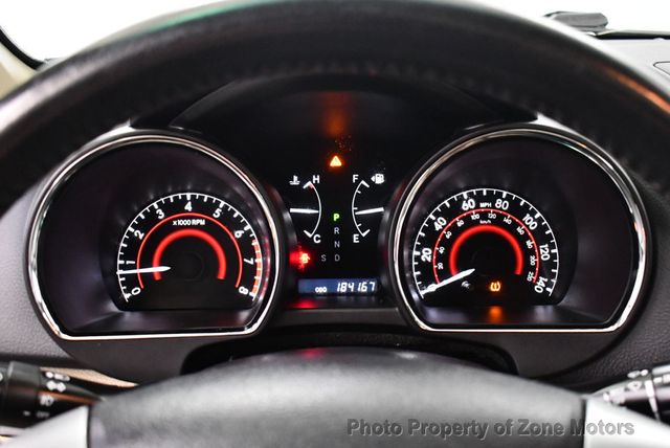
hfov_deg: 53.1
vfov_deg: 36.9
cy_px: 224
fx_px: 671
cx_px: 335
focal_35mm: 36
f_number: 3.5
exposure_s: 1/60
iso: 4000
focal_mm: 18
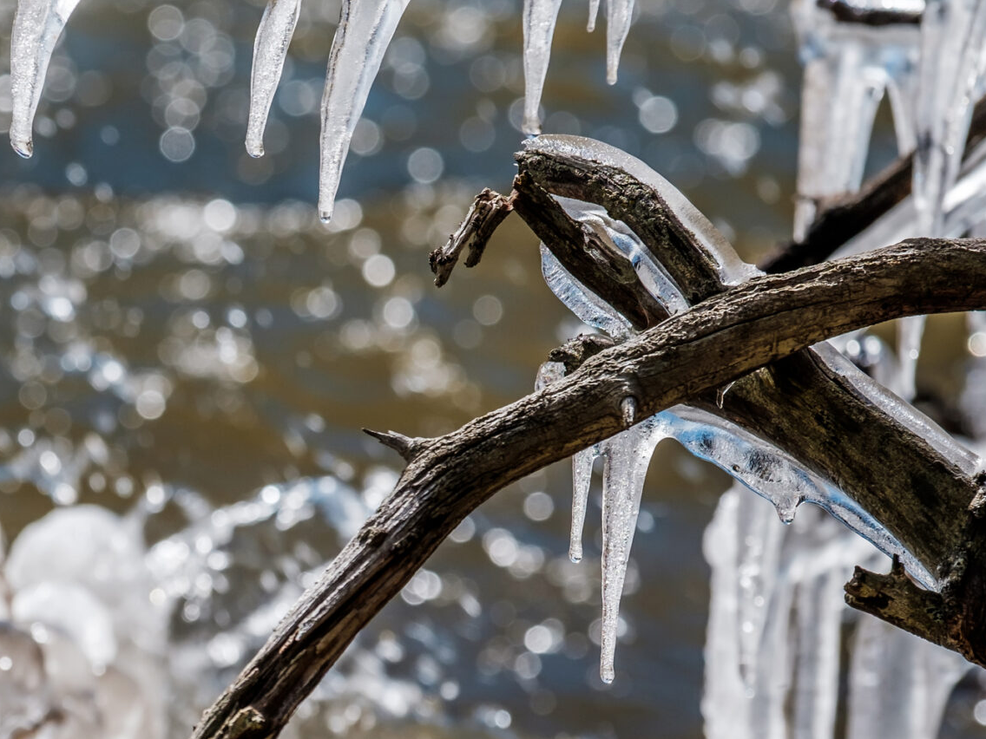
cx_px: 72
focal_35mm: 388
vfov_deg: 3.8
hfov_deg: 5.1
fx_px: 11052
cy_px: 323
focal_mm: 119.2
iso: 200
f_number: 5.6
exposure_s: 1/210
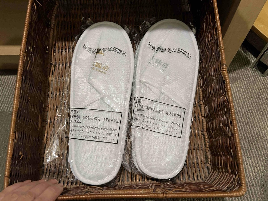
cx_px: 134
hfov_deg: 67.3
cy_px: 100
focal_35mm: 26
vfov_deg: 53.1
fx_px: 201
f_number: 1.5
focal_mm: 5.7
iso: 400
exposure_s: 1/40
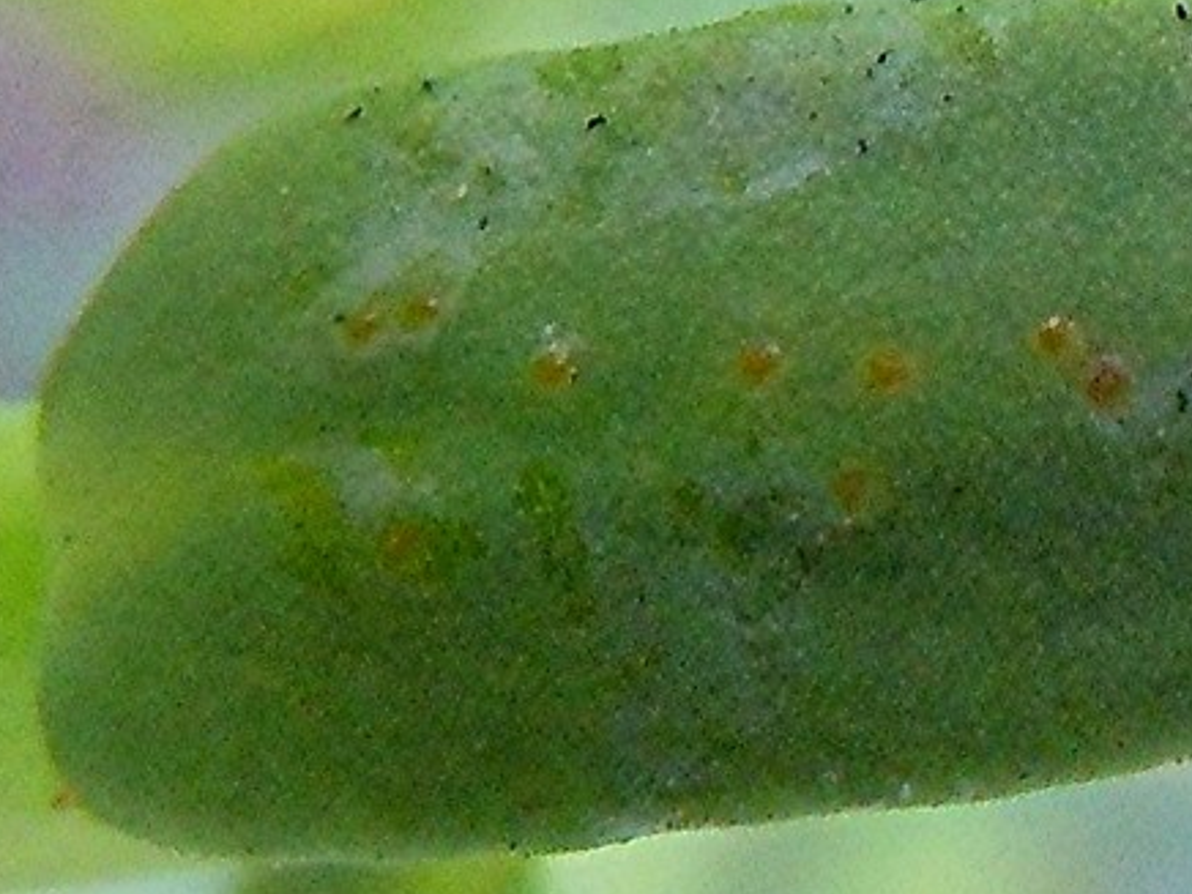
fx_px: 1894
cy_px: 325
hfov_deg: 33.7
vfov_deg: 26.5
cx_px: 987
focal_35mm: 55
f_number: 3.5
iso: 640
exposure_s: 1/125
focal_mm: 5.4
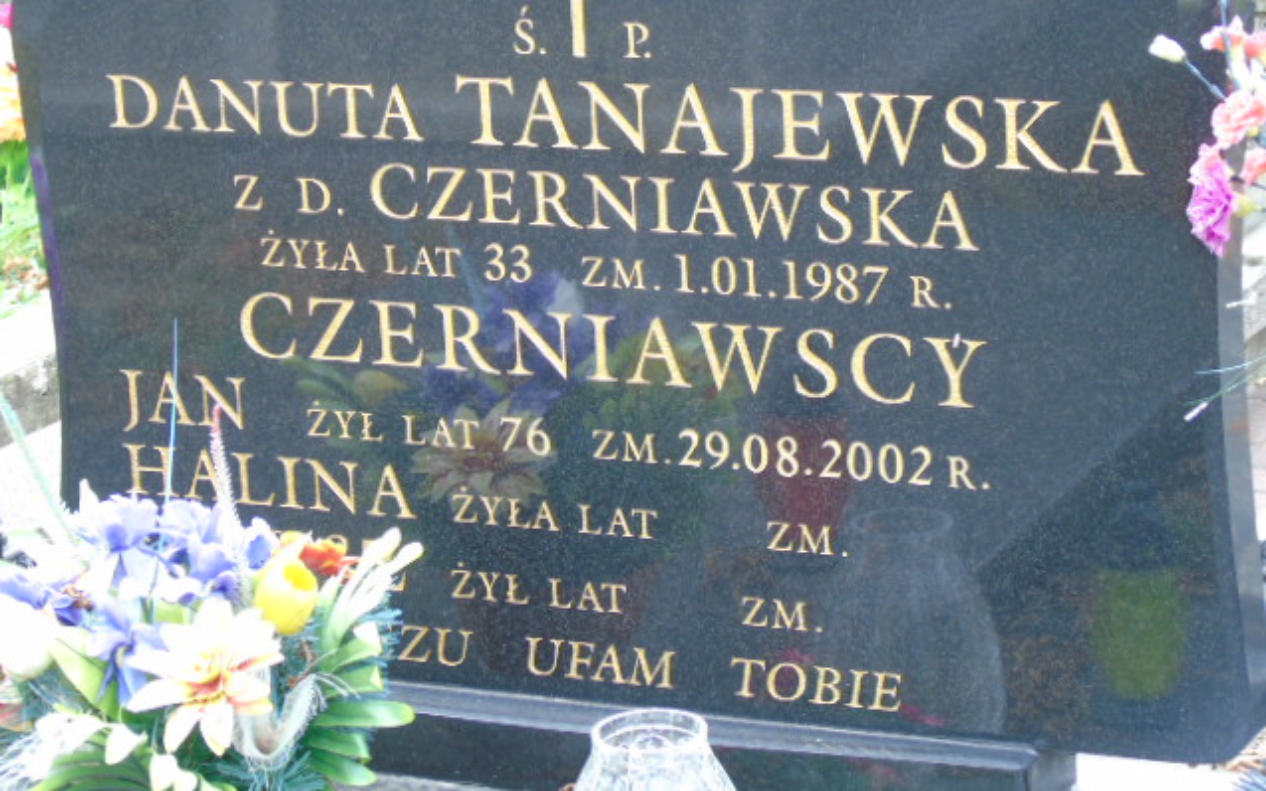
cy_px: 350
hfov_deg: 18.1
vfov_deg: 11.4
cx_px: 634
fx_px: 3967
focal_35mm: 115
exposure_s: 1/30
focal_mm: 19
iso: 200
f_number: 4.4
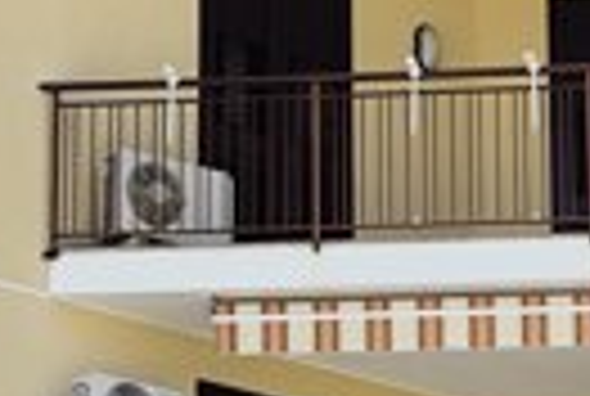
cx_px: 158
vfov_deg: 6.5
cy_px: 396
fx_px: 3482
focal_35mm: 212
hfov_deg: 9.7
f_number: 1.65
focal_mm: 6.14
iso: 50
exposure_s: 1/370
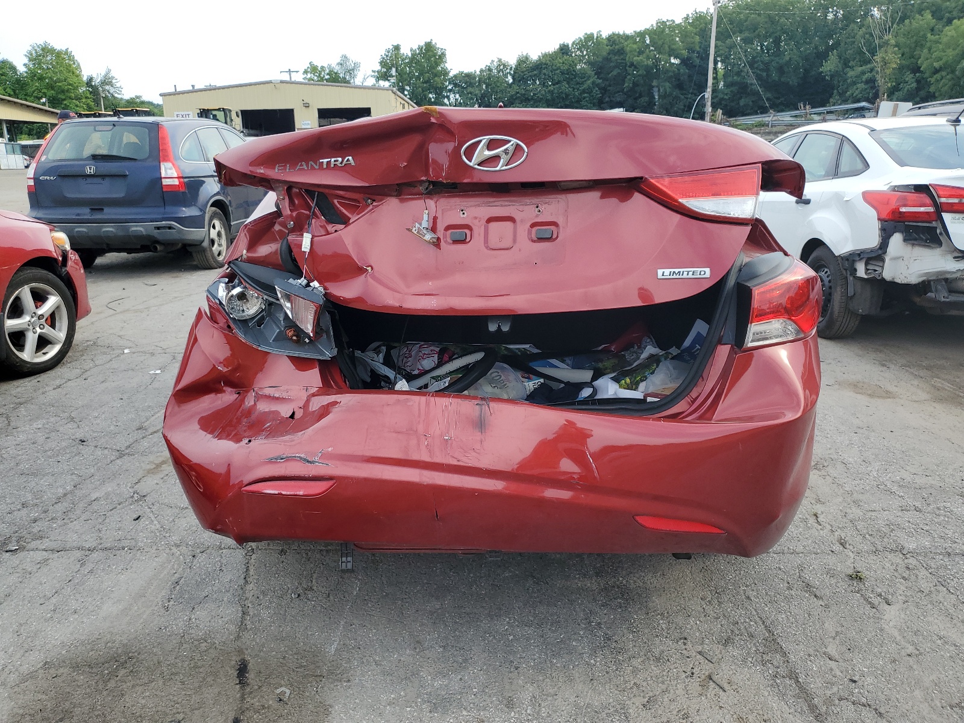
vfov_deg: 53.1
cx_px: 482
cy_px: 362
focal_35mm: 26
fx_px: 724
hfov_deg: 67.3
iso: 50
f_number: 1.5
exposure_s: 1/1000
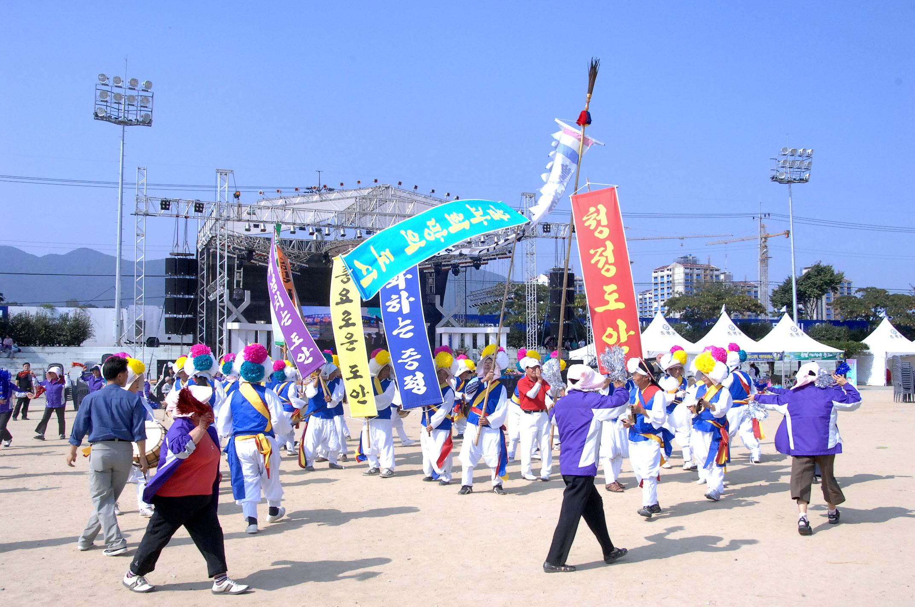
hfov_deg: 57.3
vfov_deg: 39.9
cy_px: 304
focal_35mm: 33
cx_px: 458
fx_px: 838
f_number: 11
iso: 800
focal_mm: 22
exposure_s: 1/500
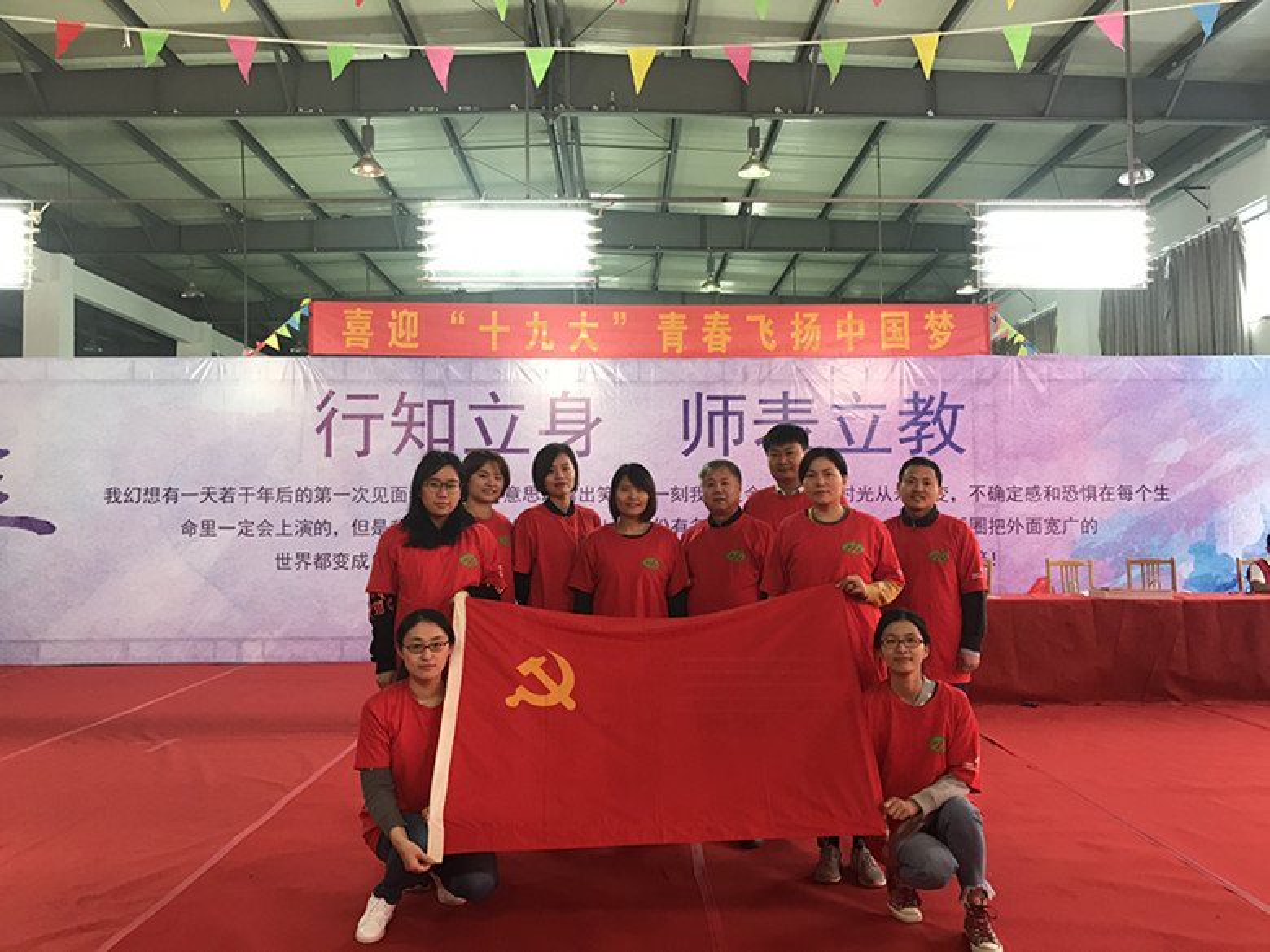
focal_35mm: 28
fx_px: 1027
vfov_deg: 49.7
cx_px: 635
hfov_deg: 63.4
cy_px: 476
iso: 32
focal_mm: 3.99
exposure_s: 1/25
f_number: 1.8
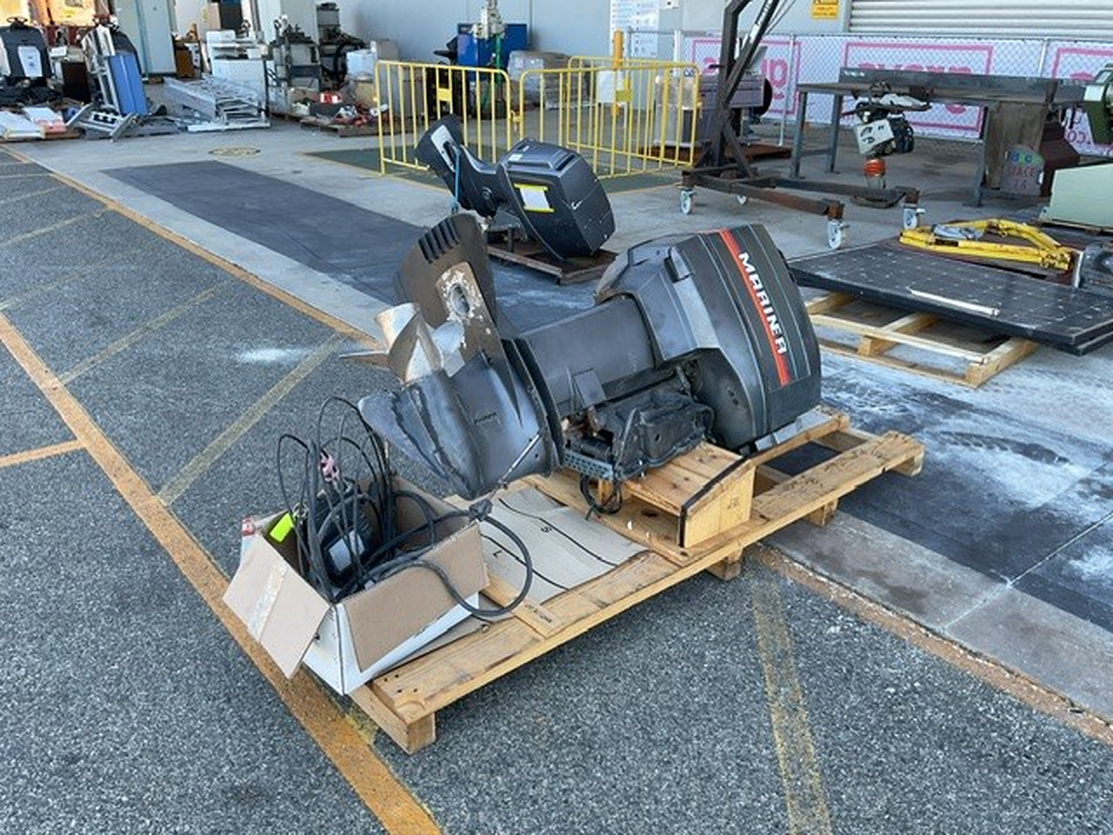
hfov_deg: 61.7
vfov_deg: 48.2
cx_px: 556
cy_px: 418
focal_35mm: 29
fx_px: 932
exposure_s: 1/114
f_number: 1.8
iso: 16
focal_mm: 3
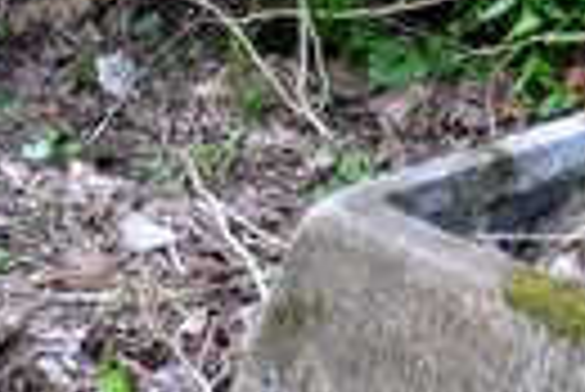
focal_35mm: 240
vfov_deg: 5.6
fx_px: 3904
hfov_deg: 8.5
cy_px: -313
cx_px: -171
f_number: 4
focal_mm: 26
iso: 500
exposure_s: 1/200
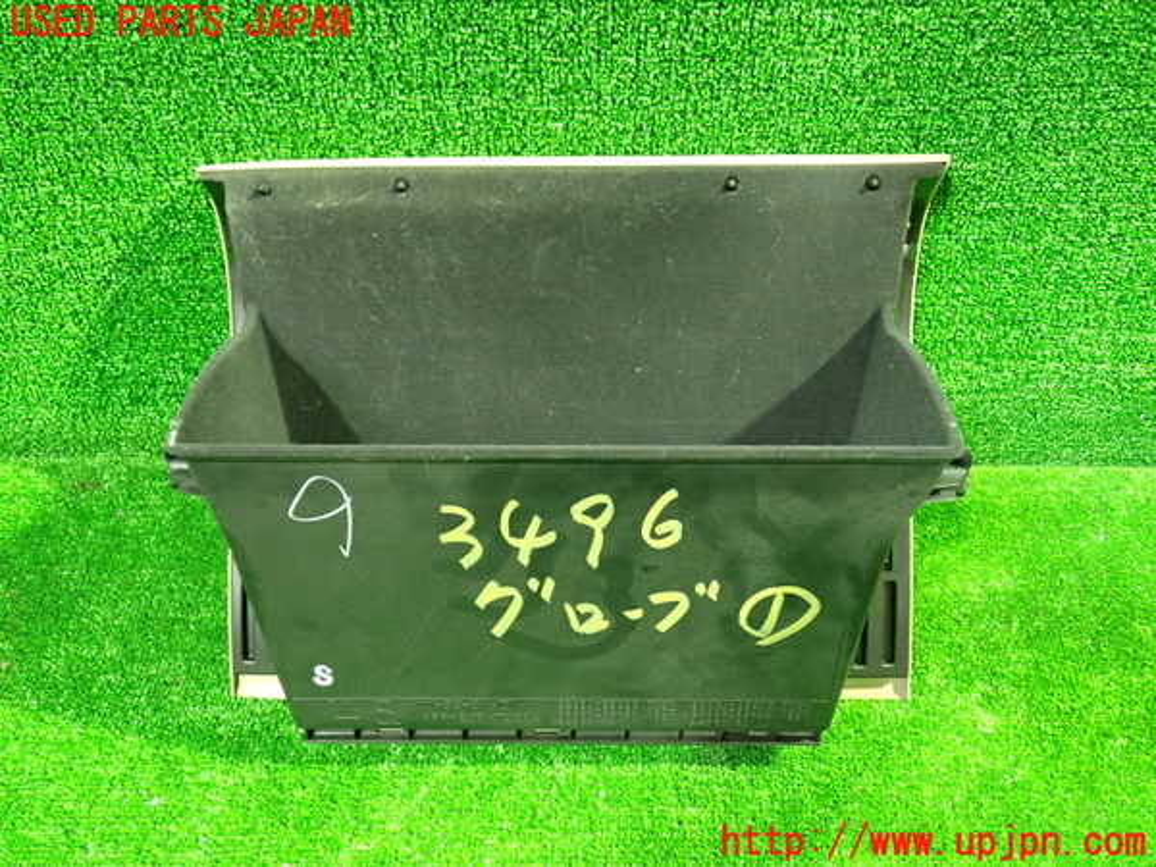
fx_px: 1002
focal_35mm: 30
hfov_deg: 60.0
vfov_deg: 46.8
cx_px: 578
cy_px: 434
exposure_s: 1/8
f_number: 2.3
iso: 800
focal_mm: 5.4
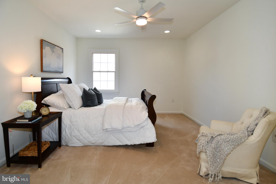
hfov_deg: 90.0
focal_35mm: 18
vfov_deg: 67.4
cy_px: 92
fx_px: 138
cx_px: 138
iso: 200
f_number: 5
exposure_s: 1/100
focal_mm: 12
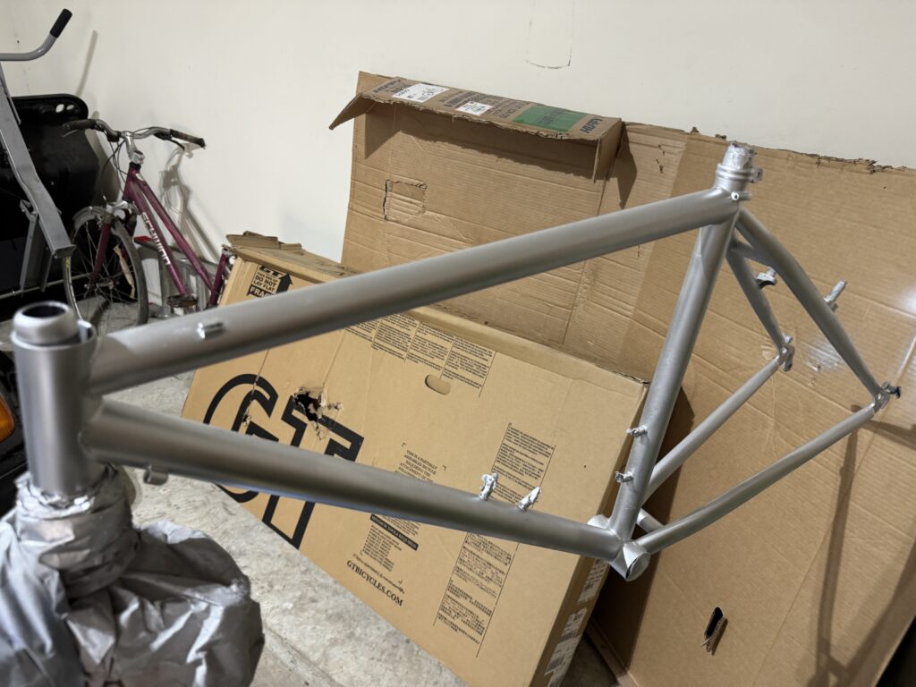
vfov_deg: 56.8
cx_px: 458
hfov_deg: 71.6
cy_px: 344
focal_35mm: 24
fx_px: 635
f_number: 1.78
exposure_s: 1/60
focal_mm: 6.76
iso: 250
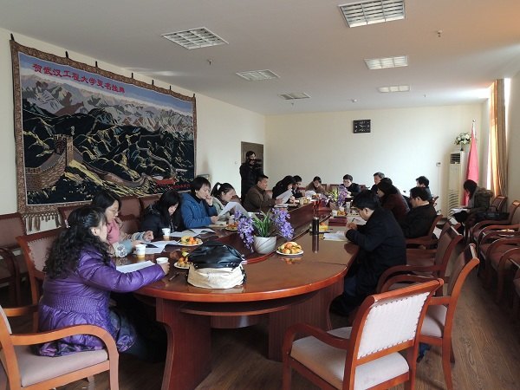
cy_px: 195
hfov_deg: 71.6
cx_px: 260
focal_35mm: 24
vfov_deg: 56.8
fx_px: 361
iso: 140
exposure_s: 1/30
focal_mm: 4.3
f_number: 2.8
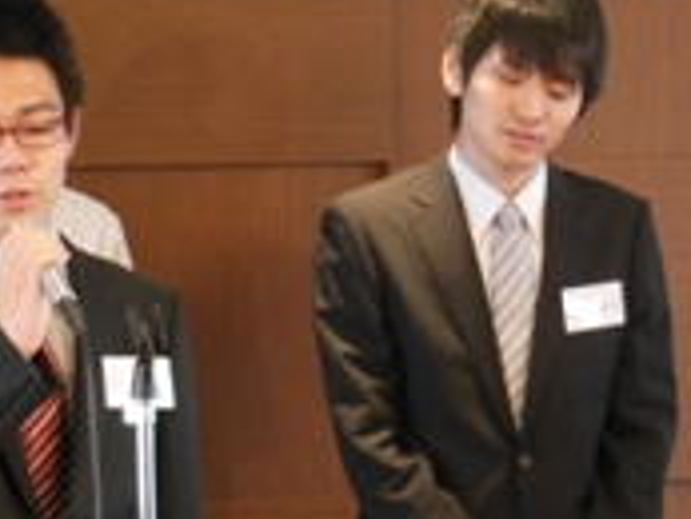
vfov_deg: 7.2
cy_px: 335
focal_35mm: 207
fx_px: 4135
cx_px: 471
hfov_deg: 9.5
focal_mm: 14.3
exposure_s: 1/10
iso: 400
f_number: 5.4
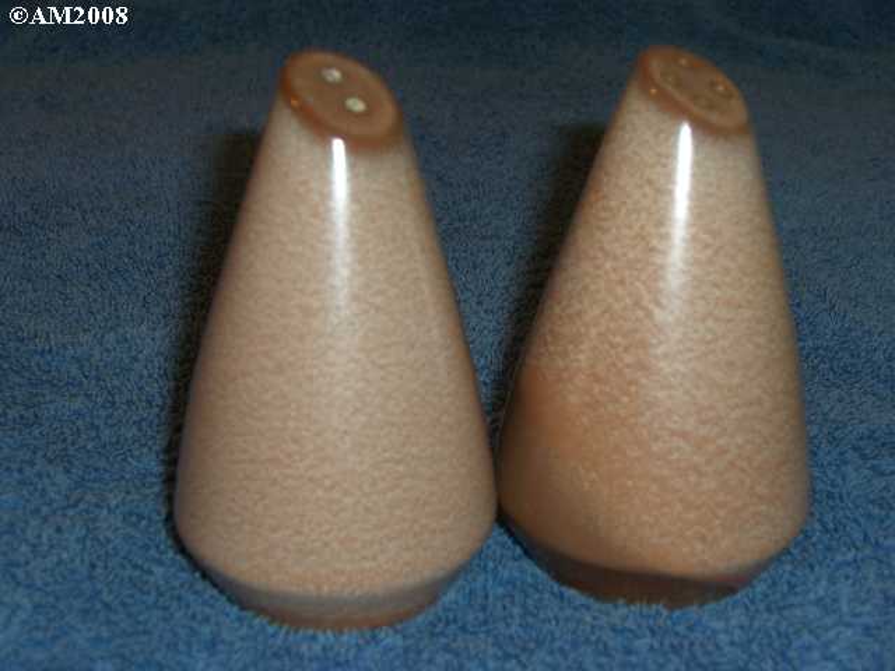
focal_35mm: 66
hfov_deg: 29.4
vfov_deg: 22.3
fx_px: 1706
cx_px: 448
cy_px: 336
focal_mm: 13.7
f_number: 7.6
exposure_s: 1/30
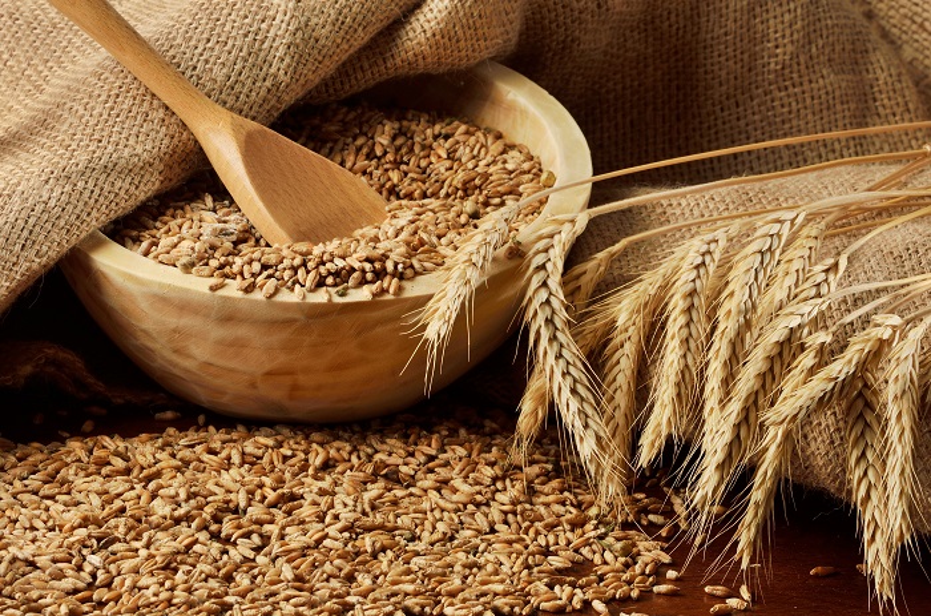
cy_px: 308
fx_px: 4063
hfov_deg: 13.1
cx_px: 466
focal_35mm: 158
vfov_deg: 8.7
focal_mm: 105
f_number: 16
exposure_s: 1/160
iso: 100
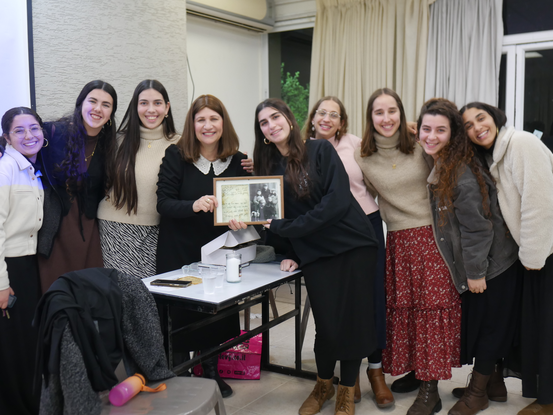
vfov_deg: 36.8
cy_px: 210
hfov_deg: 47.8
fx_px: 623
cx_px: 280
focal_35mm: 39
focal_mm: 19
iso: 800
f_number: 4.5
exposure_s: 1/60
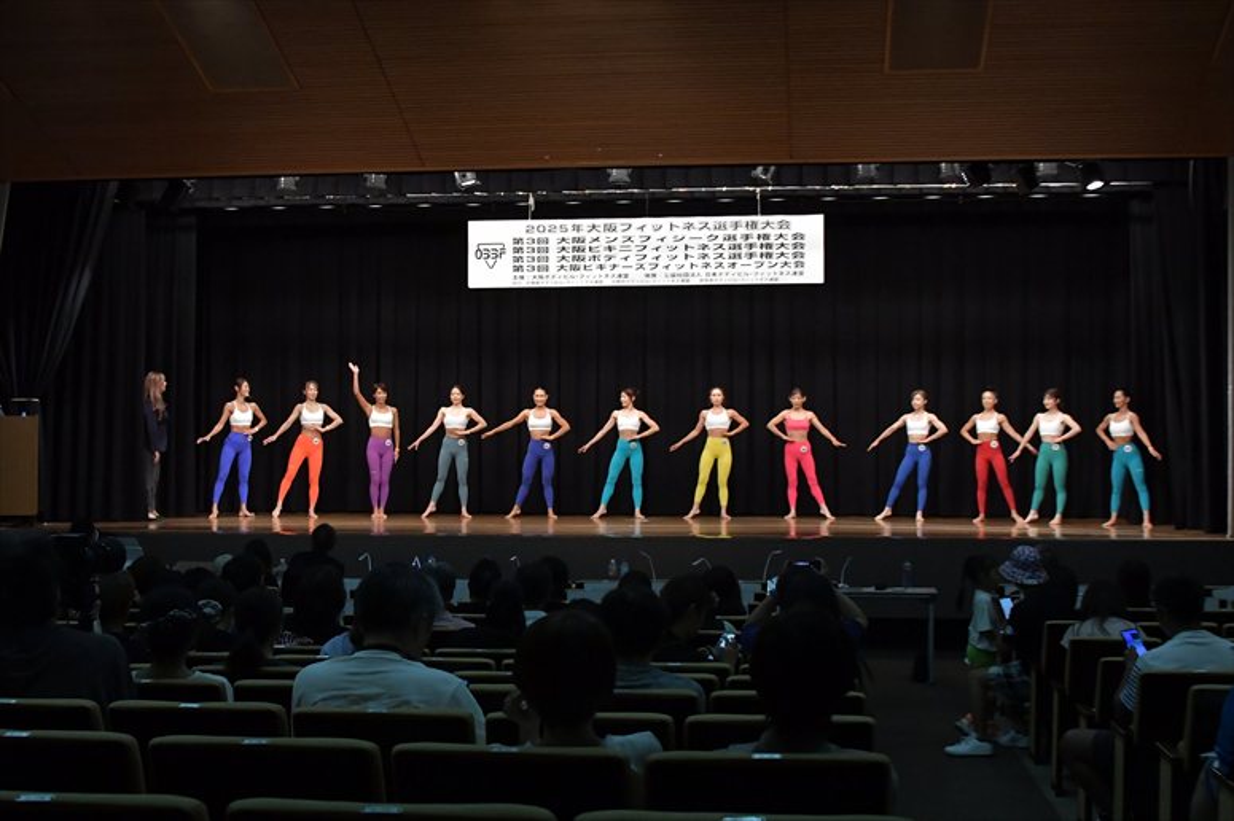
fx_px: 1645
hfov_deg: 41.1
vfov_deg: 28.1
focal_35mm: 48
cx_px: 617
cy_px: 410
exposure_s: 1/400
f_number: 5.6
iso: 5000
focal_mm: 32
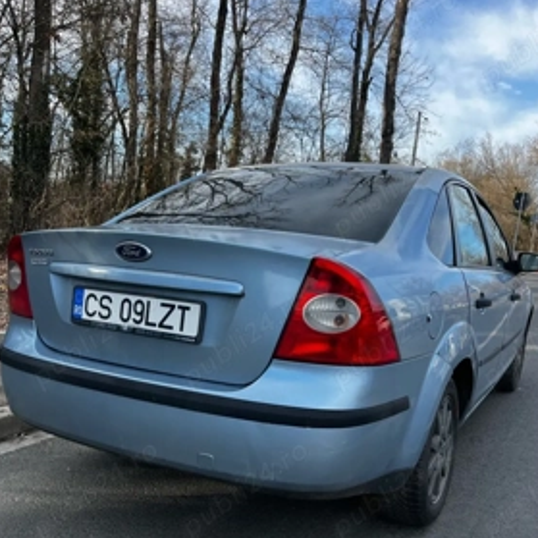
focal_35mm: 33
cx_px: 283
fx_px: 580
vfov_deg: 48.8
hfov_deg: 49.7
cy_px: 363
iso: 50
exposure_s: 1/746
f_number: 1.6
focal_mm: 5.1
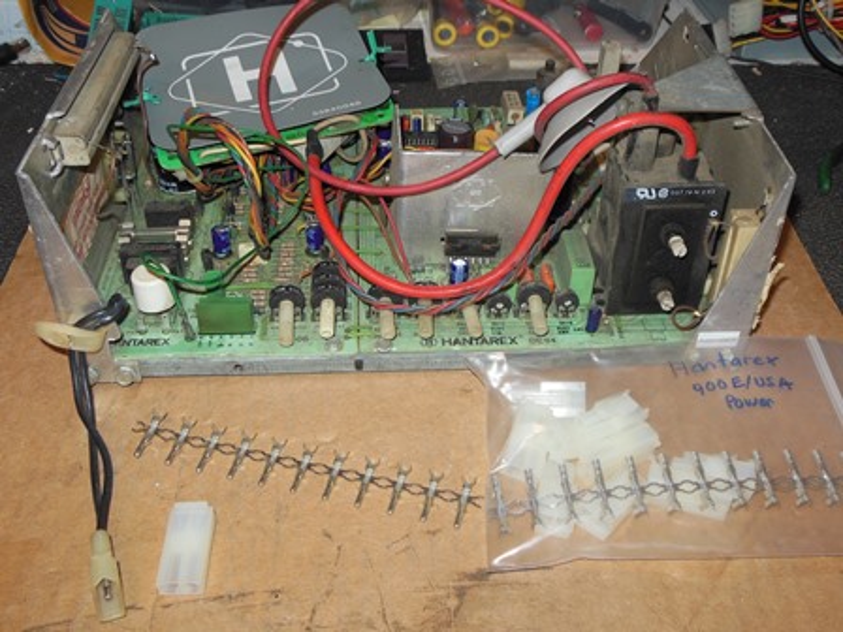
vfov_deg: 42.9
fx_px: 804
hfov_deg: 55.4
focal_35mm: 33
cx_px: 422
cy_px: 316
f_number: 3.5
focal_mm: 6
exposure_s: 1/30
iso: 125
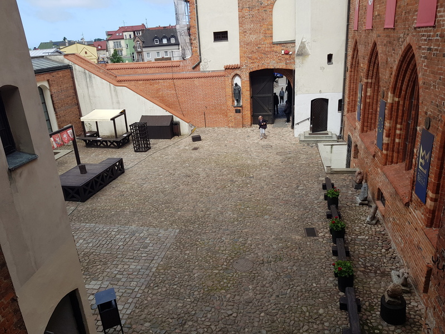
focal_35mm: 26
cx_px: 222
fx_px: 334
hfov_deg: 67.3
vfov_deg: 53.1
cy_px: 167
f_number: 1.7
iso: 40
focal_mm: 4.2
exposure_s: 1/1072
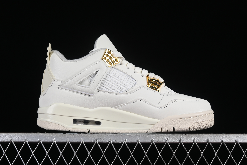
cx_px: 124
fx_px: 515
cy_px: 82
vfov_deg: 18.2
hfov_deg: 27.0
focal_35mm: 75
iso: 160
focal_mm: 50
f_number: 8
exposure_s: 1/100
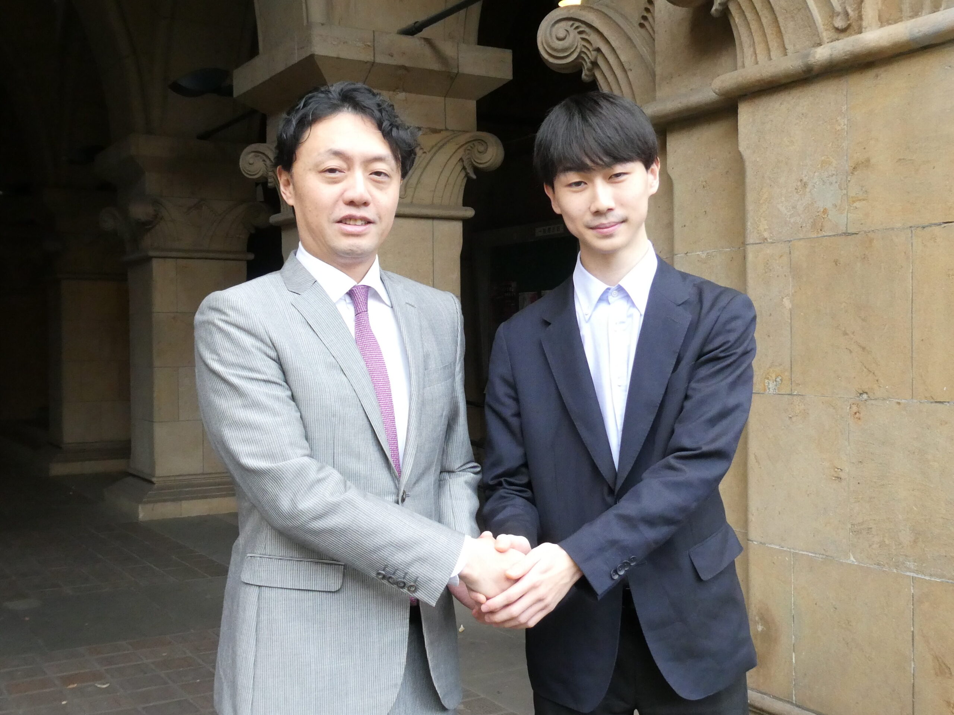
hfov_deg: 63.5
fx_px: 772
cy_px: 358
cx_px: 477
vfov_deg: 49.7
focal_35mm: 28
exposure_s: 1/80
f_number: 3.5
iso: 400
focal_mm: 5
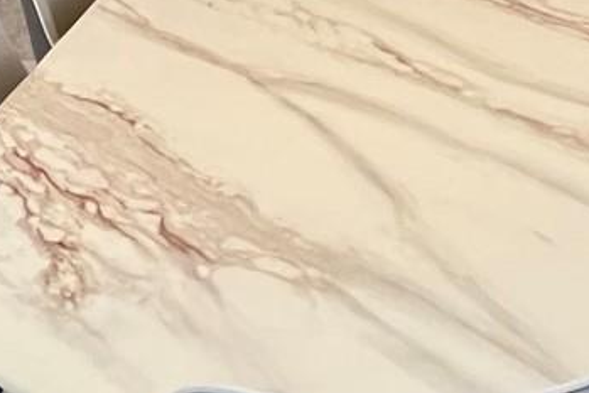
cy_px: -268
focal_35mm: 62
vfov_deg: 18.3
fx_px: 1015
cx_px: 408
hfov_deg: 32.0
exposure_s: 1/60
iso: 800
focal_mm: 1.57
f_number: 1.8
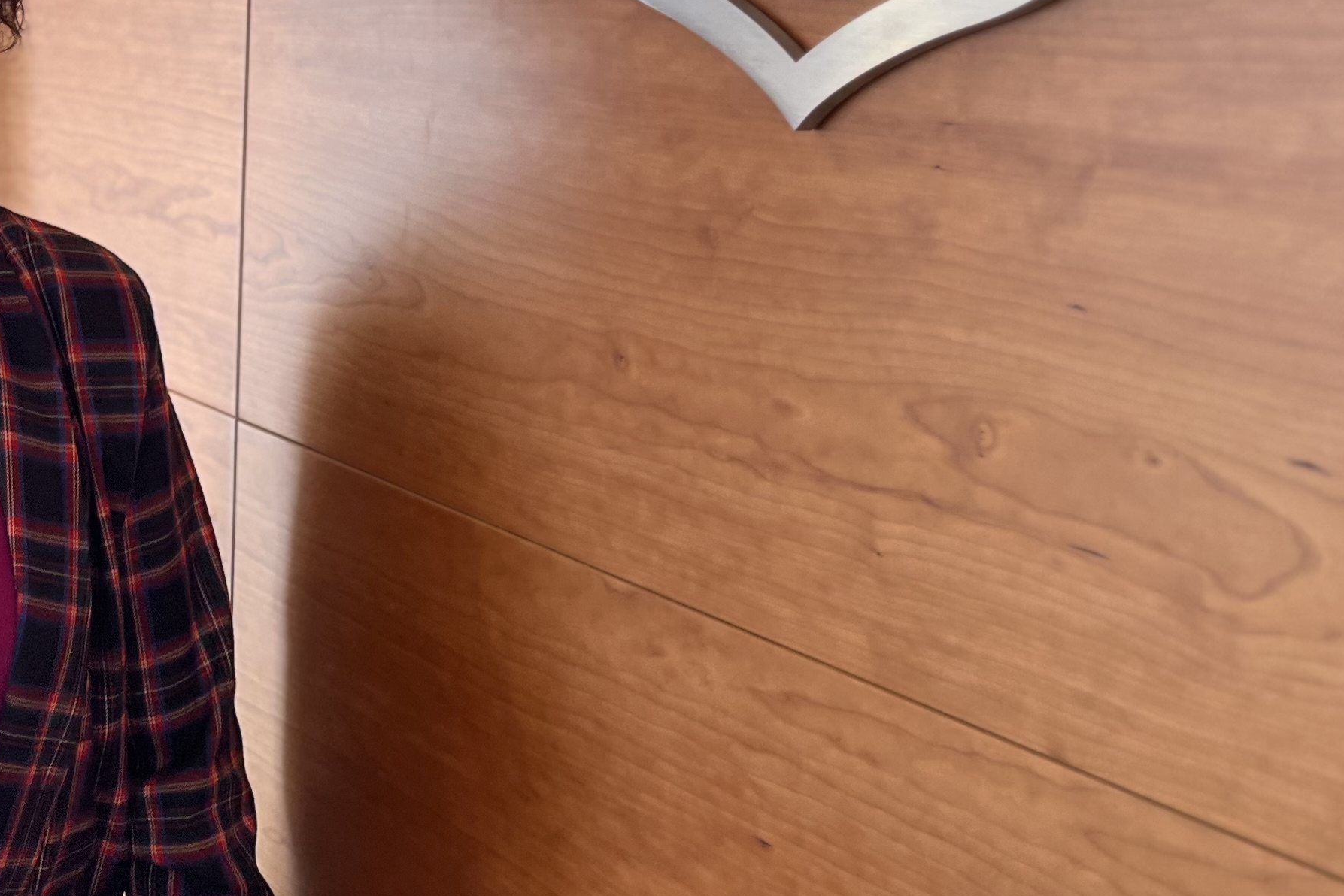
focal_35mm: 61
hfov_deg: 29.9
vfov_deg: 21.9
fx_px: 2278
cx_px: -93
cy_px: 123
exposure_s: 1/121
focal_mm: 5.1
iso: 80
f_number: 1.6
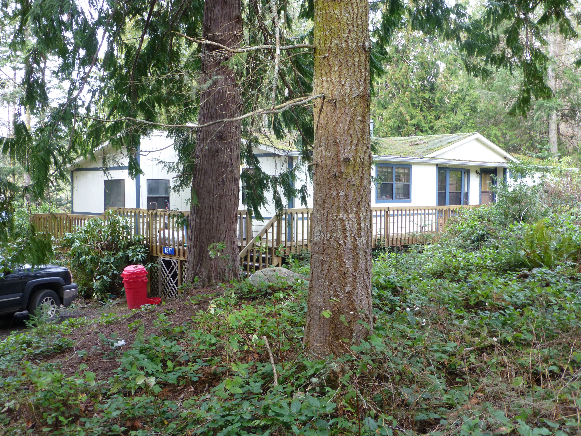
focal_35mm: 41
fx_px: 688
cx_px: 290
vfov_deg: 35.1
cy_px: 218
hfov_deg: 45.8
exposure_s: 1/60
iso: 200
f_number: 3.9
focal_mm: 7.4
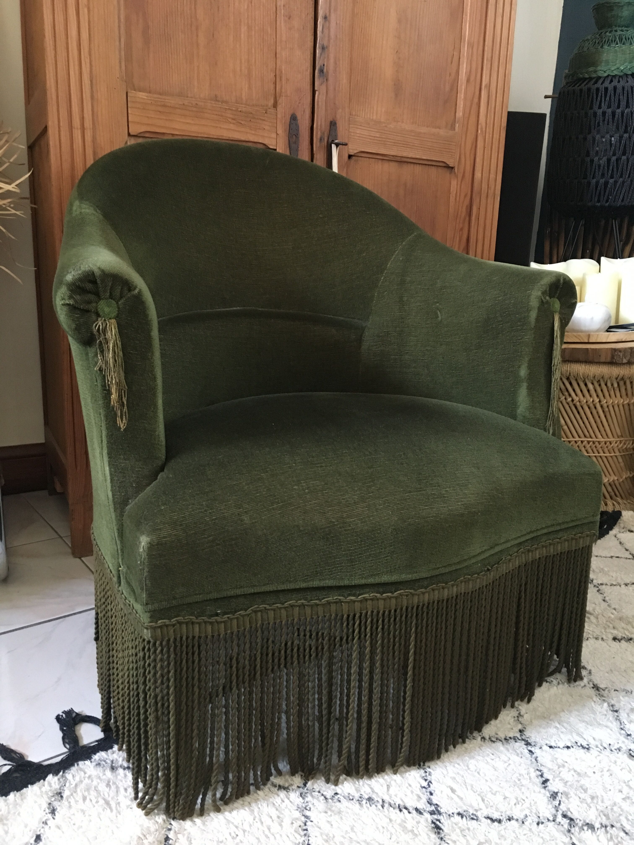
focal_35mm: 29
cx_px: 317
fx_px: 708
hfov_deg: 48.2
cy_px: 422
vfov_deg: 61.7
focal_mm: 4.15
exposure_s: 1/17
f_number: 2.2
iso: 400
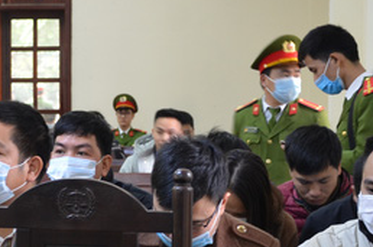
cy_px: 190
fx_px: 1272
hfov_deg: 16.5
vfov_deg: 11.1
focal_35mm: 123
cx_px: 55
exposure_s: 1/6
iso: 640
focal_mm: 32
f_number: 4.2
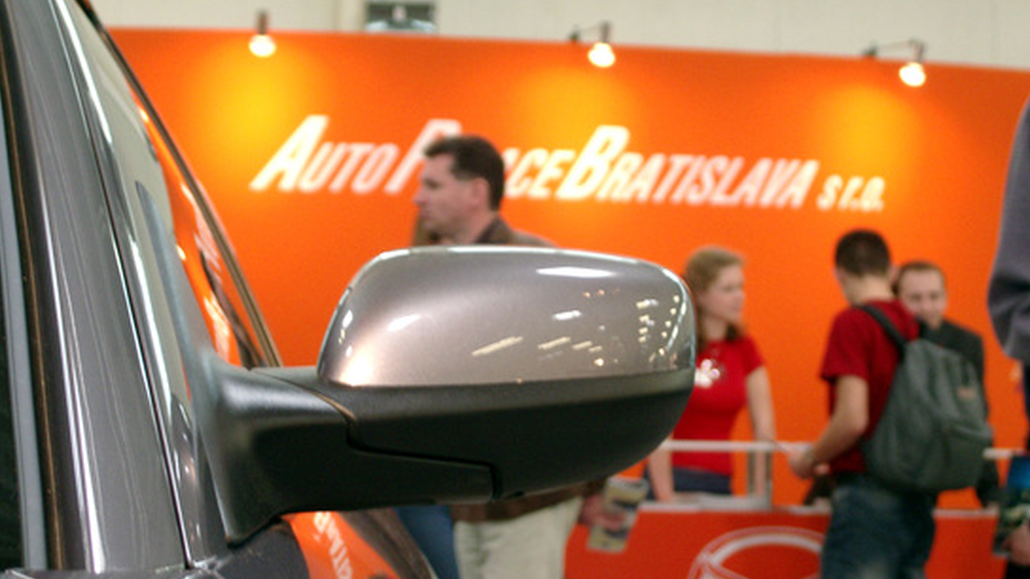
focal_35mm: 123
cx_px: 511
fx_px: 3359
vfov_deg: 9.9
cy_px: 360
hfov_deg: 17.4
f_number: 4.8
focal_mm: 22.8
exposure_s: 1/25
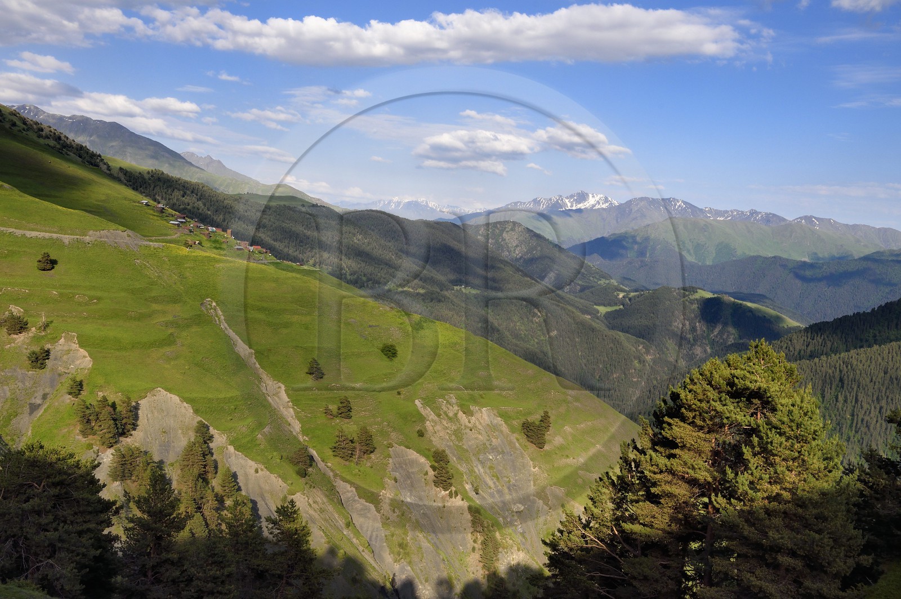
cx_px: 450
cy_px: 300
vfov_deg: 35.0
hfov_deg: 50.7
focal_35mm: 38
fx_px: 950
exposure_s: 1/1600
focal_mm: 38
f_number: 9
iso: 640
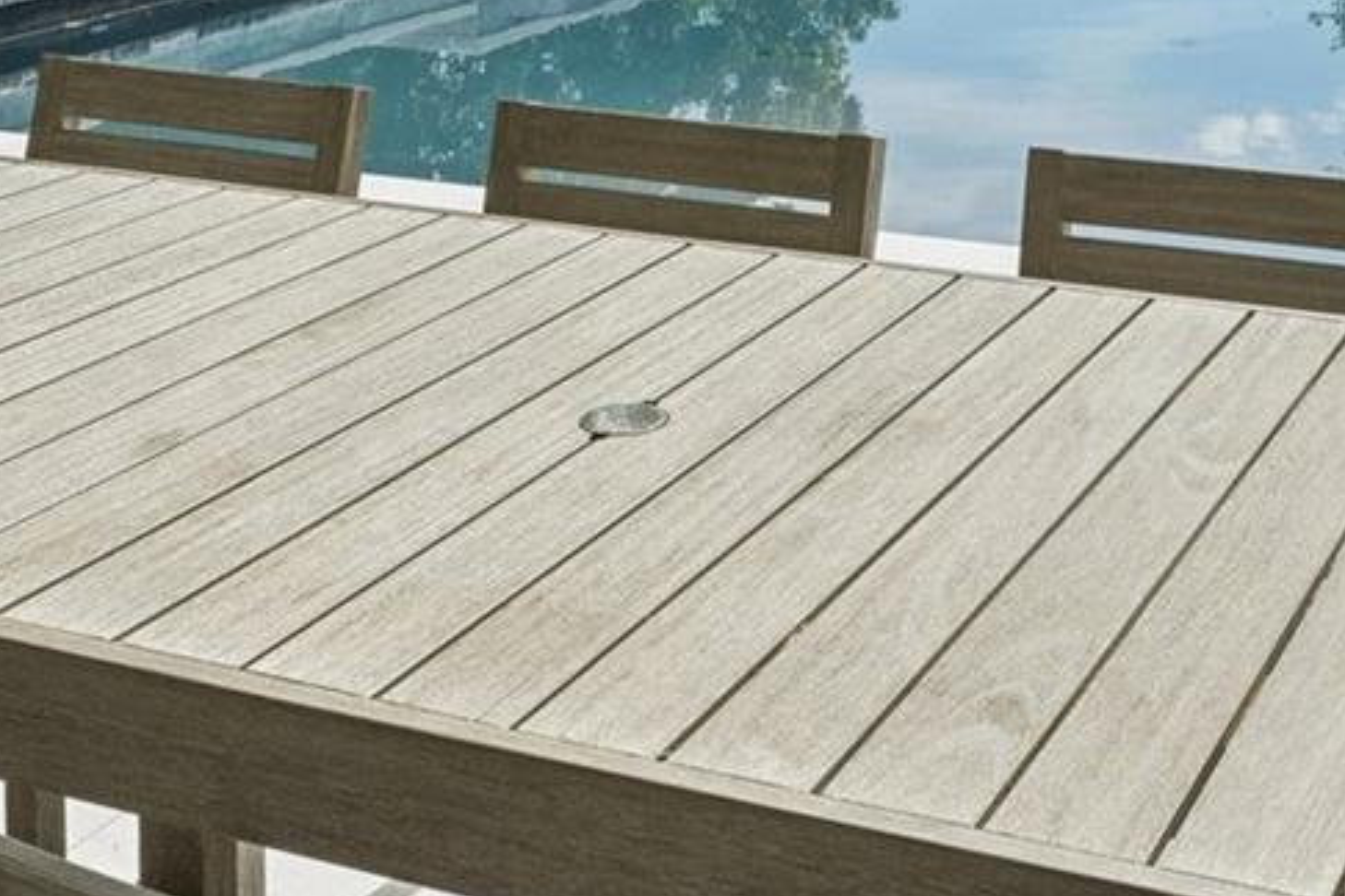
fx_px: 2204
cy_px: -293
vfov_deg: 20.8
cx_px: 1041
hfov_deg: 33.1
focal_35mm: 59
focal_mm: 14
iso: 200
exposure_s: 1/800
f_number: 8
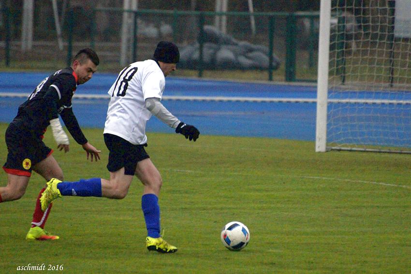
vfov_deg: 3.1
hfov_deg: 4.6
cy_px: 137
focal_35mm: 450
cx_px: 206
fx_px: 5138
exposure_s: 1/640
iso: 1600
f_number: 5.6
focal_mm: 300
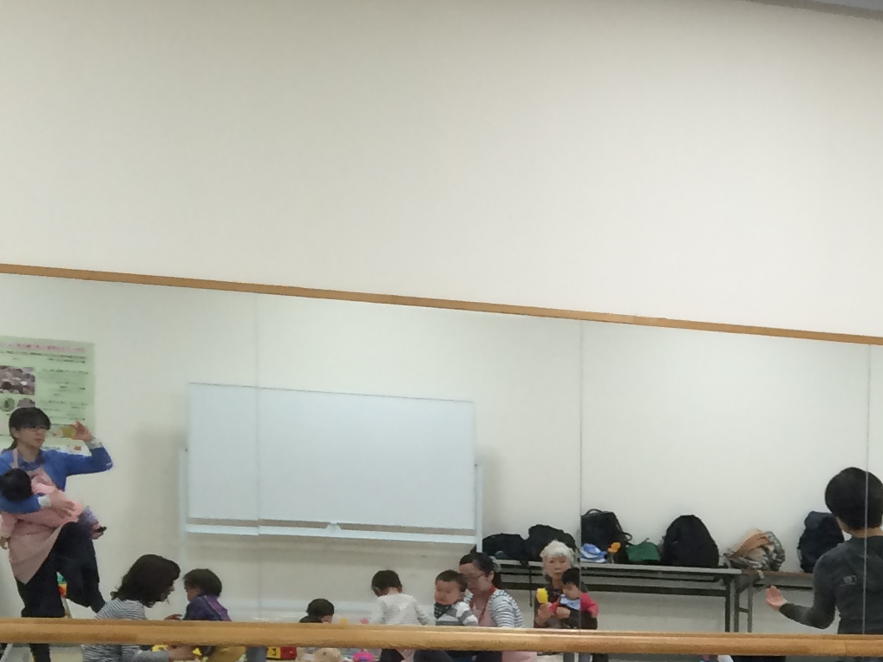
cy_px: 833
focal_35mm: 93
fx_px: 2372
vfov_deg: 15.2
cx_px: 1370
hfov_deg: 18.4
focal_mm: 4.15
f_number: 2.2
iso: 32
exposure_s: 1/40
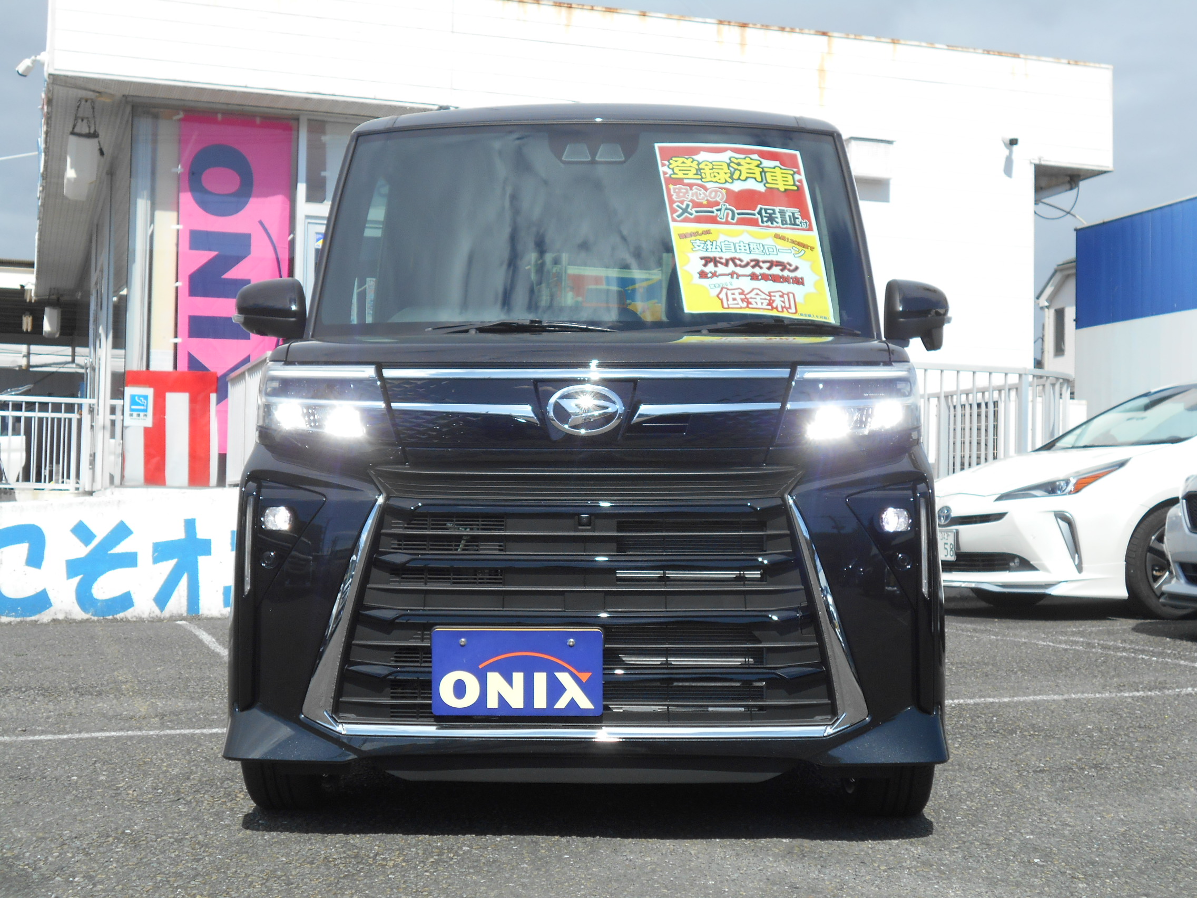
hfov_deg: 38.2
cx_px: 598
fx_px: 1729
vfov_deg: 29.1
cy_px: 449
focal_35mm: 50
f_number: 4.5
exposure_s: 1/640
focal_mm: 8.8
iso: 80
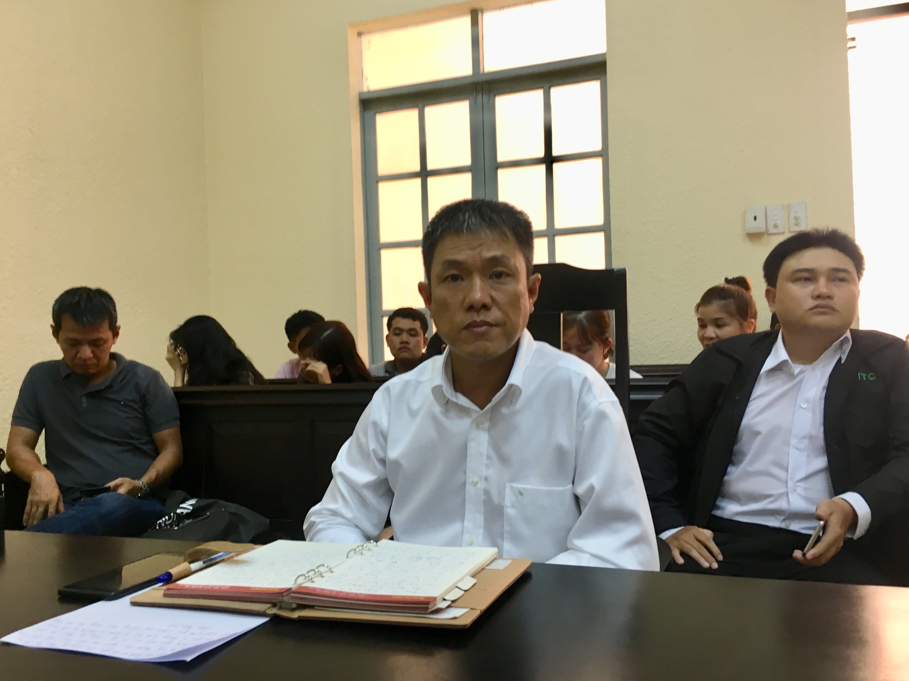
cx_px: 456
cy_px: 336
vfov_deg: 46.8
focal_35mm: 30
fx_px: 788
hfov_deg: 60.0
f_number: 2.2
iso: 80
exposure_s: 1/33
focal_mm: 4.15
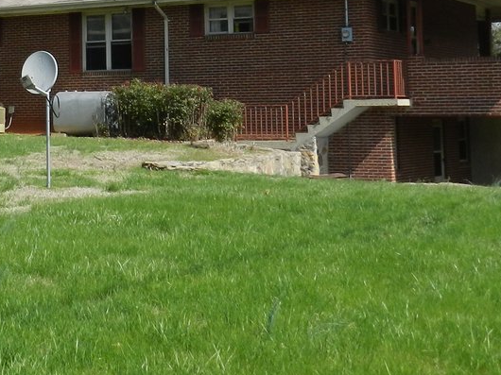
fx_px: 1157
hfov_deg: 23.4
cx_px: 5
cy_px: 8
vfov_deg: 18.0
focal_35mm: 80
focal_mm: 5
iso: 160
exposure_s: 1/1000
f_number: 4
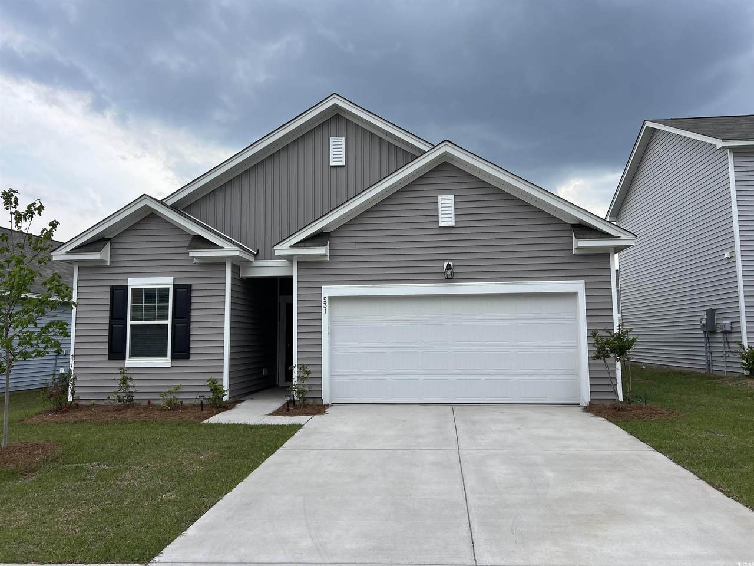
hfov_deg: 67.3
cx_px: 377
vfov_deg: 53.1
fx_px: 566
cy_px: 283
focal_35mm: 26
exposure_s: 1/2695
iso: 50
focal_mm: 5.7
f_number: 1.5
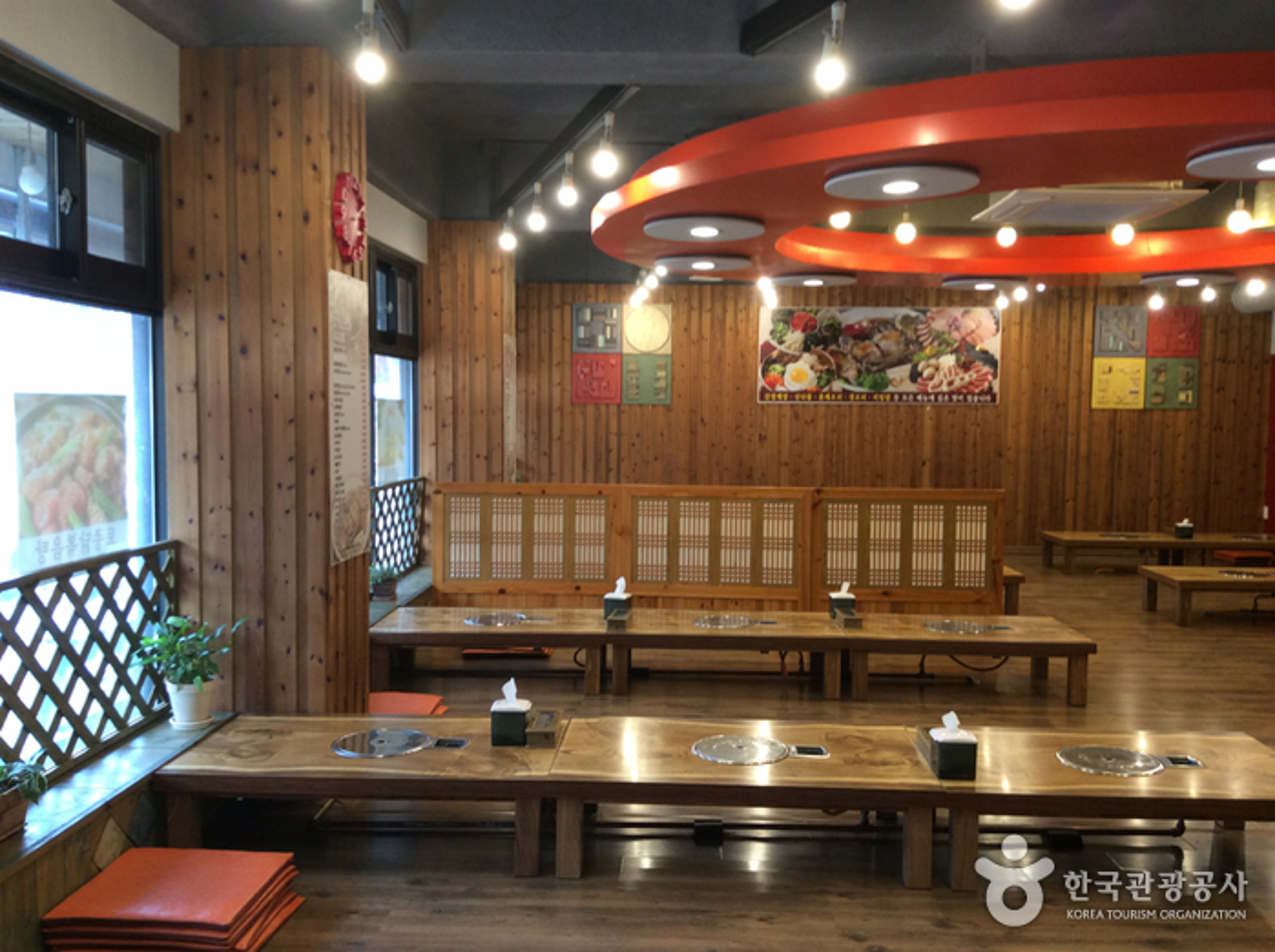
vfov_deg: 42.8
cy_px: 476
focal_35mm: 33
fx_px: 1214
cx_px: 638
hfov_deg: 55.4
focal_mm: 3.3
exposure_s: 1/24
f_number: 2.4
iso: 64
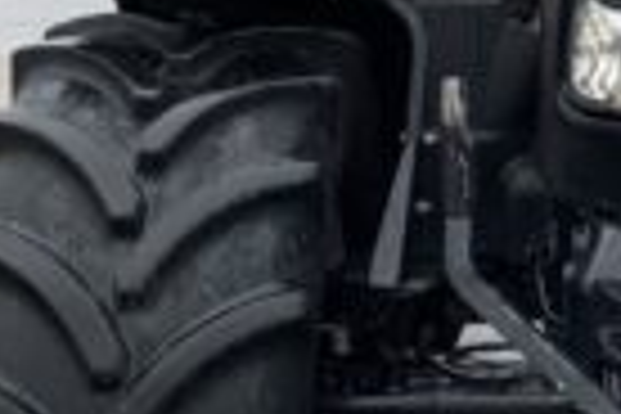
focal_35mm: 140
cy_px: 18
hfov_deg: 13.8
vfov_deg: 9.7
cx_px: 918
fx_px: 2415
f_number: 1.8
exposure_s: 1/514
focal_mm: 3
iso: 16
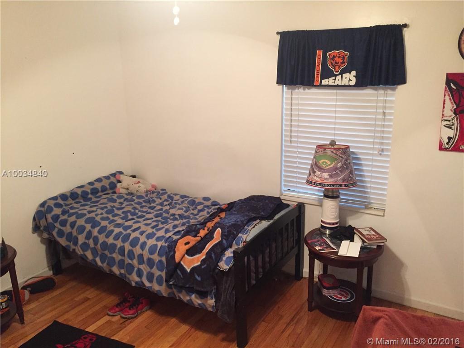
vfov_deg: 48.2
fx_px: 389
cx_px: 232
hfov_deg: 61.7
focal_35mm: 29
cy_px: 174
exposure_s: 1/20
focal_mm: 4.15
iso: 250
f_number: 2.2
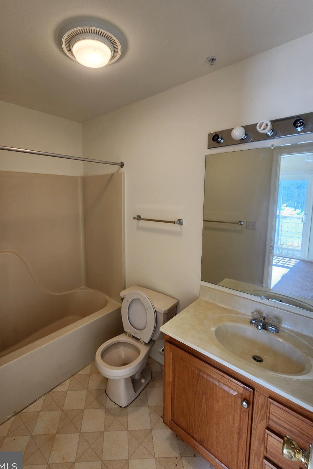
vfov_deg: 100.3
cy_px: 219
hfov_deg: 76.8
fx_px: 196
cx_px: 133
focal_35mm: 15
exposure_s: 1/60
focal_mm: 2.2
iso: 100
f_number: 2.2
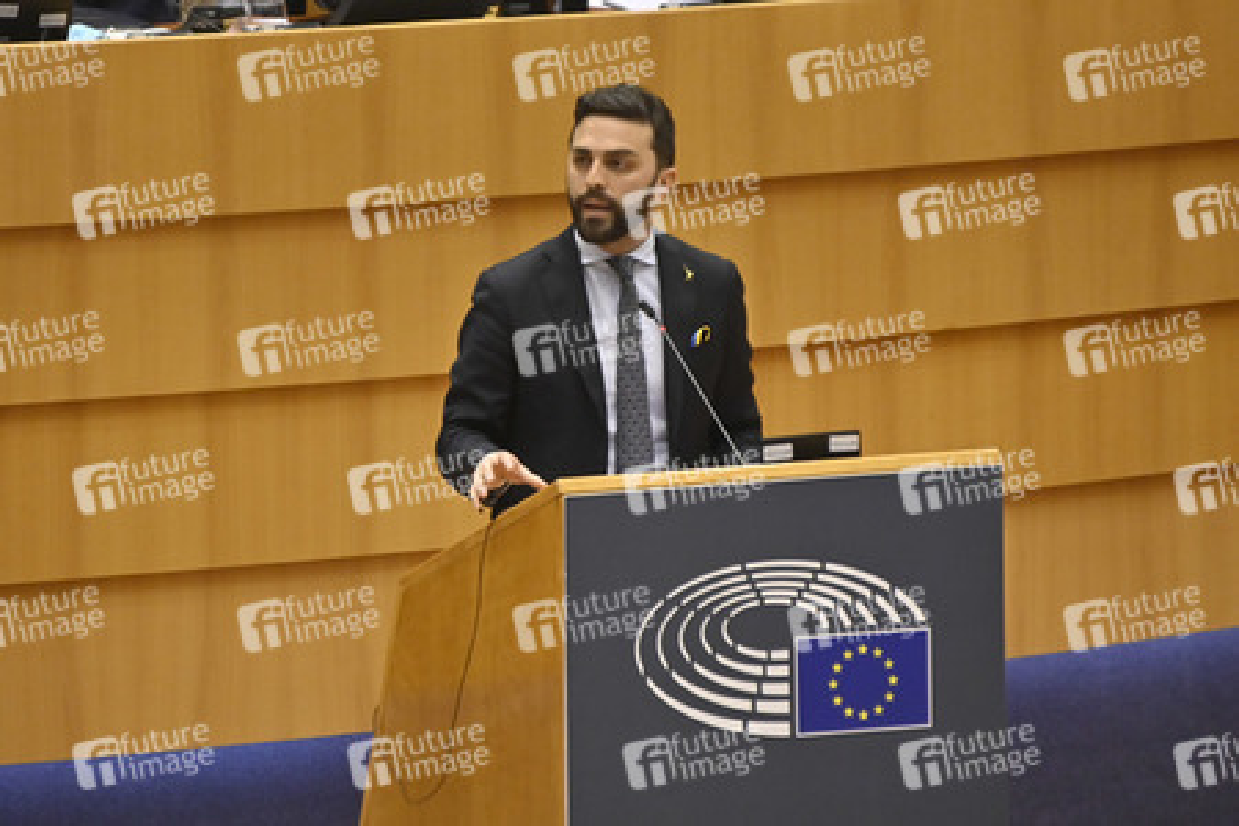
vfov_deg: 3.7
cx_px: 620
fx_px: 12733
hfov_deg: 5.6
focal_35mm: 370
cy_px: 413
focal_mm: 370
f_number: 6.3
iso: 3200
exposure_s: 1/400
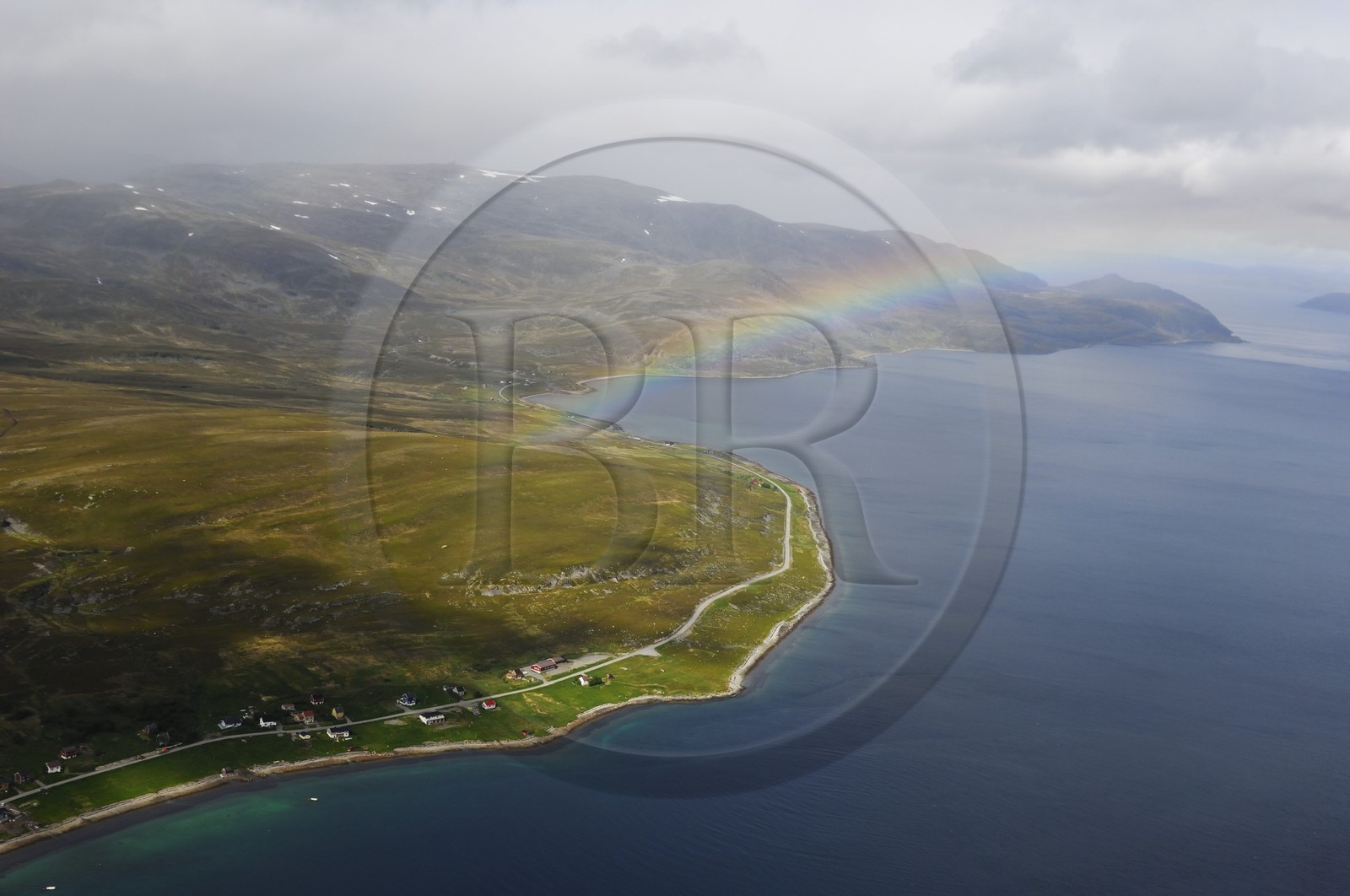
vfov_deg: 31.8
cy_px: 448
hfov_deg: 46.5
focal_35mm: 42
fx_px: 1573
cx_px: 675
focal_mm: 28
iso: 100
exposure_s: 1/1250
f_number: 4.5
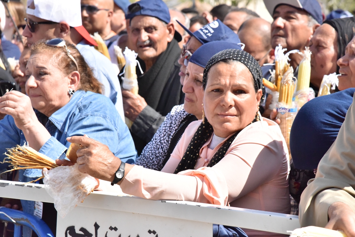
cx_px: 178
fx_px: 1183
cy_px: 118
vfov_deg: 11.4
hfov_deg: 17.1
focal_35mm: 120
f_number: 10
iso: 5000
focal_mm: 120
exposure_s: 1/5000
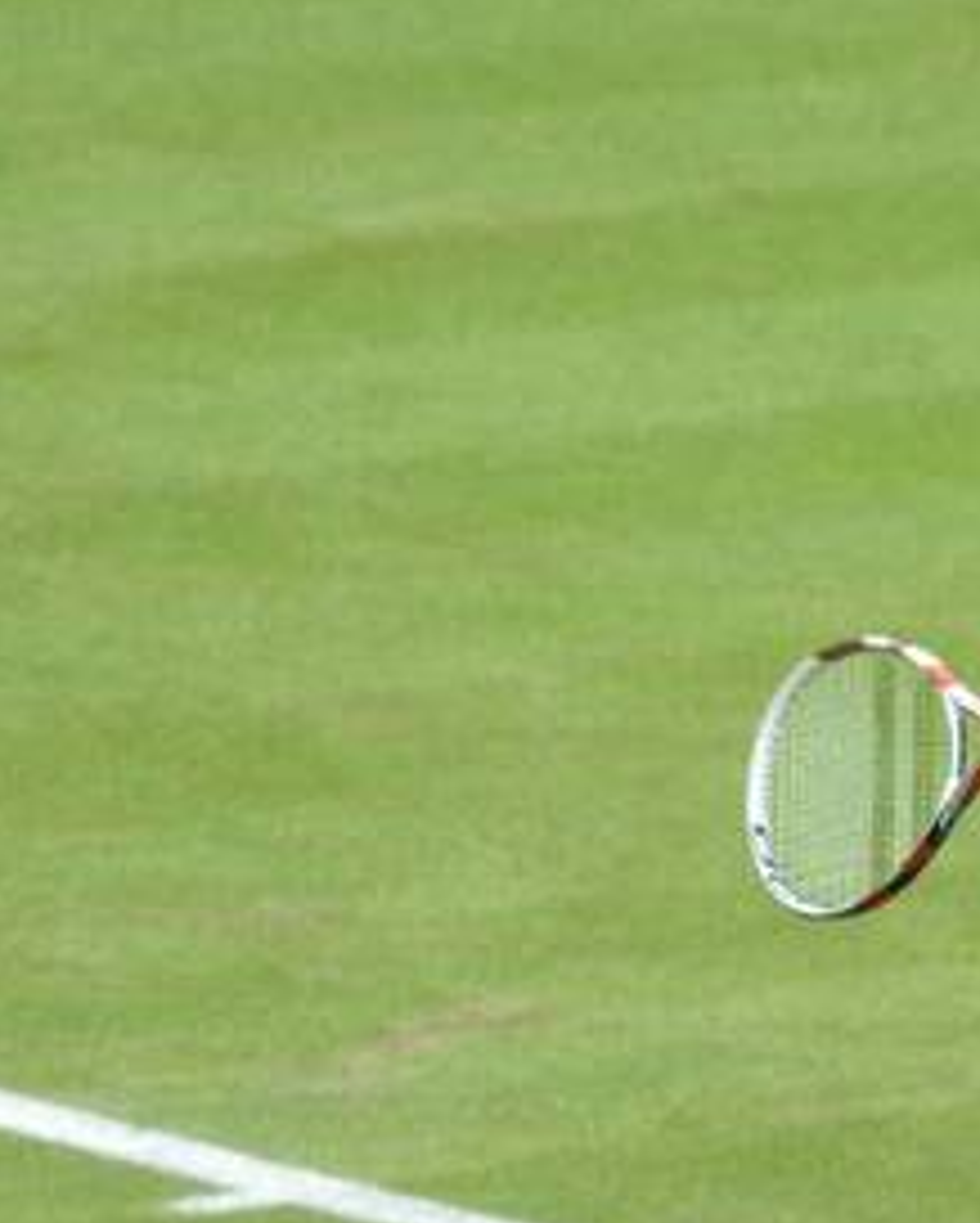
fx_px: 52294
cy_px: 438
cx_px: 908
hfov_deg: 1.1
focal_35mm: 1444
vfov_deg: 1.3
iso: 450
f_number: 5.6
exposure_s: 1/500
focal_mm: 400
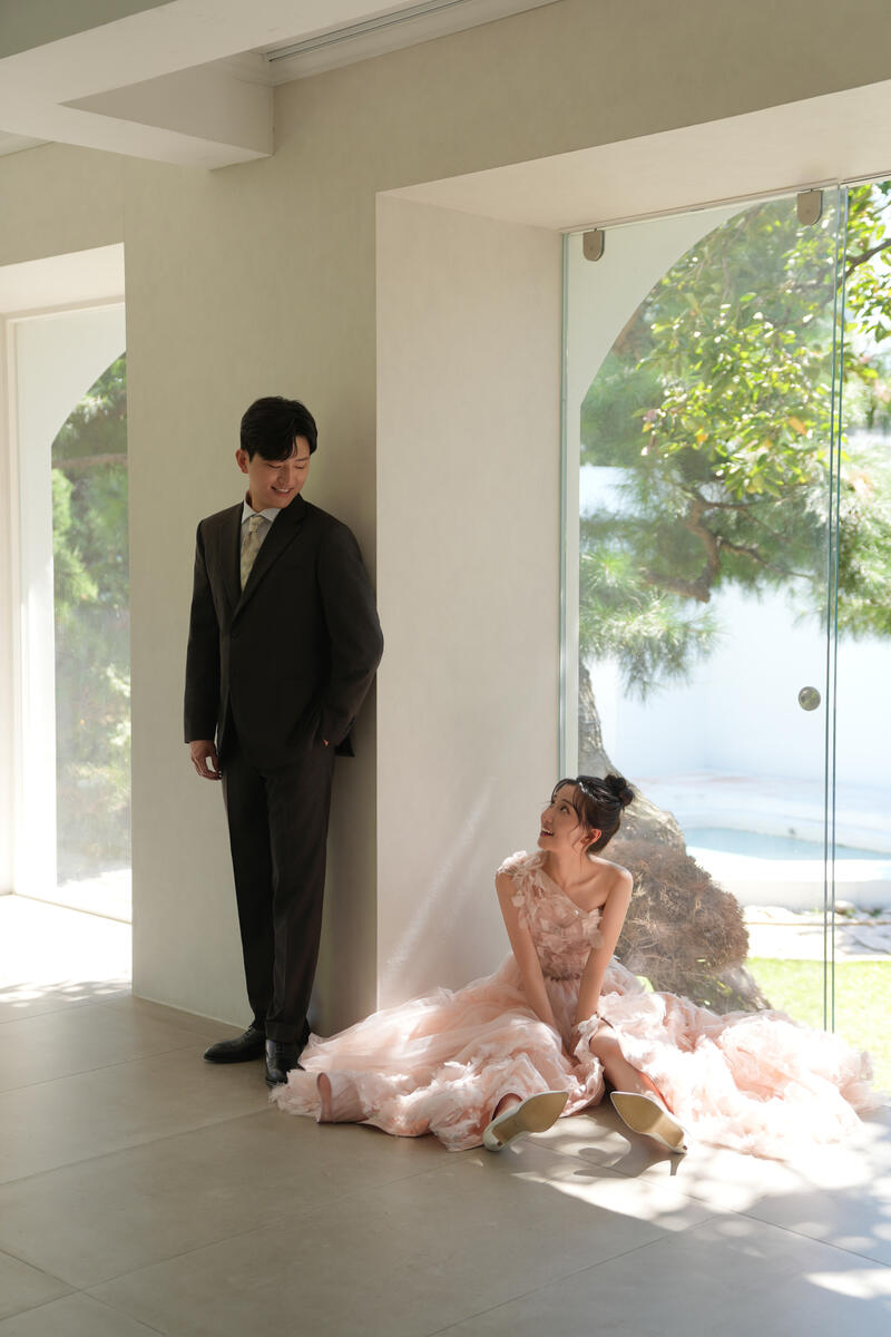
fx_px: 1819
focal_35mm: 49
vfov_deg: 40.3
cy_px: 668
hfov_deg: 27.5
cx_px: 446
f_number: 2.8
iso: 125
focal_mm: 49
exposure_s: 1/250
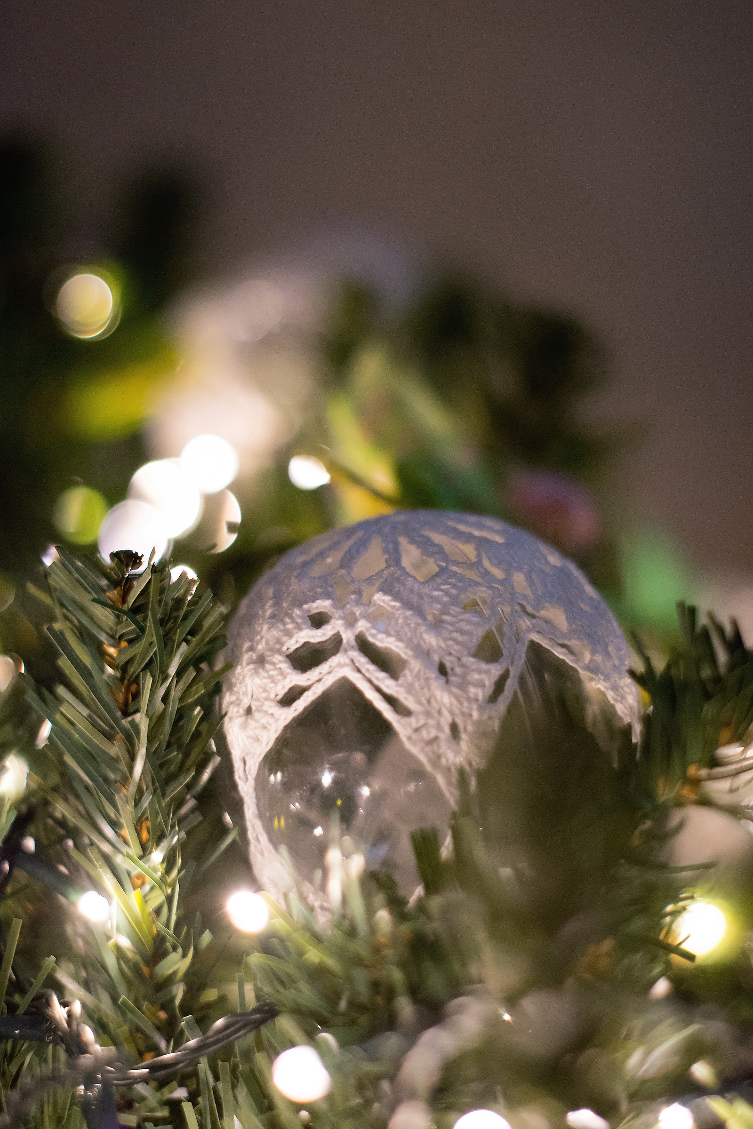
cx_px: 376
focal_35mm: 75
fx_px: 2353
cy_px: 564
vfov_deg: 27.0
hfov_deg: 18.2
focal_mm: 50
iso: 800
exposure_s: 1/80
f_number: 2.2
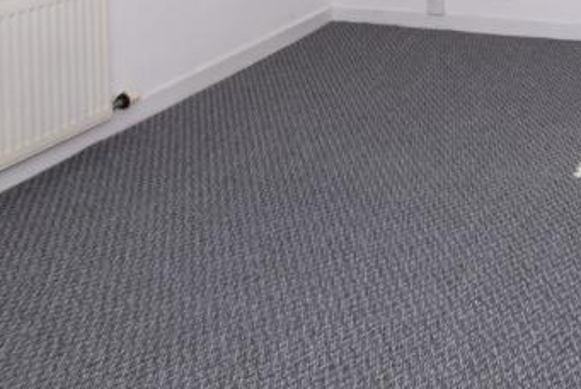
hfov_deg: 39.3
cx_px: 561
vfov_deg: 24.4
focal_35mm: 45
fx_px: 727
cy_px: -170
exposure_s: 1/200
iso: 400
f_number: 7.1
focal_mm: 10
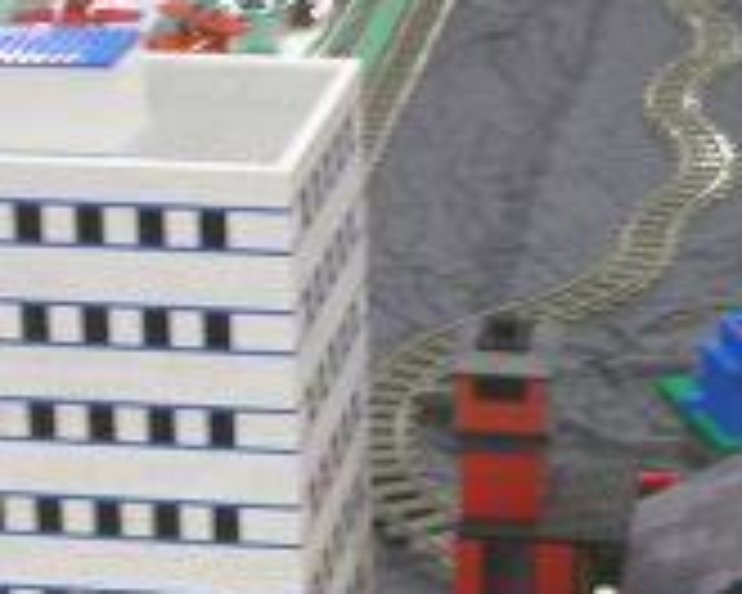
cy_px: 450
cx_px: 607
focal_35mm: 128
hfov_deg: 14.9
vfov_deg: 12.0
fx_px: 2811
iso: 100
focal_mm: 8.2
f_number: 3.2
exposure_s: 1/13.3
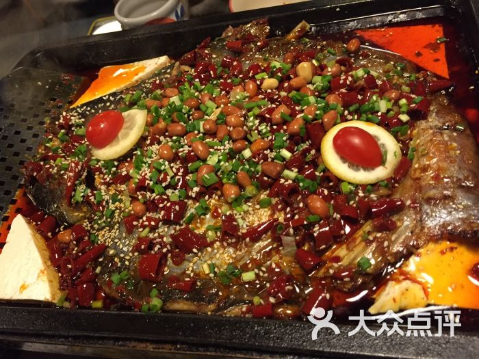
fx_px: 401
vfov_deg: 48.2
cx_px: 240
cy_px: 180
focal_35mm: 29
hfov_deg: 61.7
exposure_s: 1/33
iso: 250
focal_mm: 4.15
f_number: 2.2
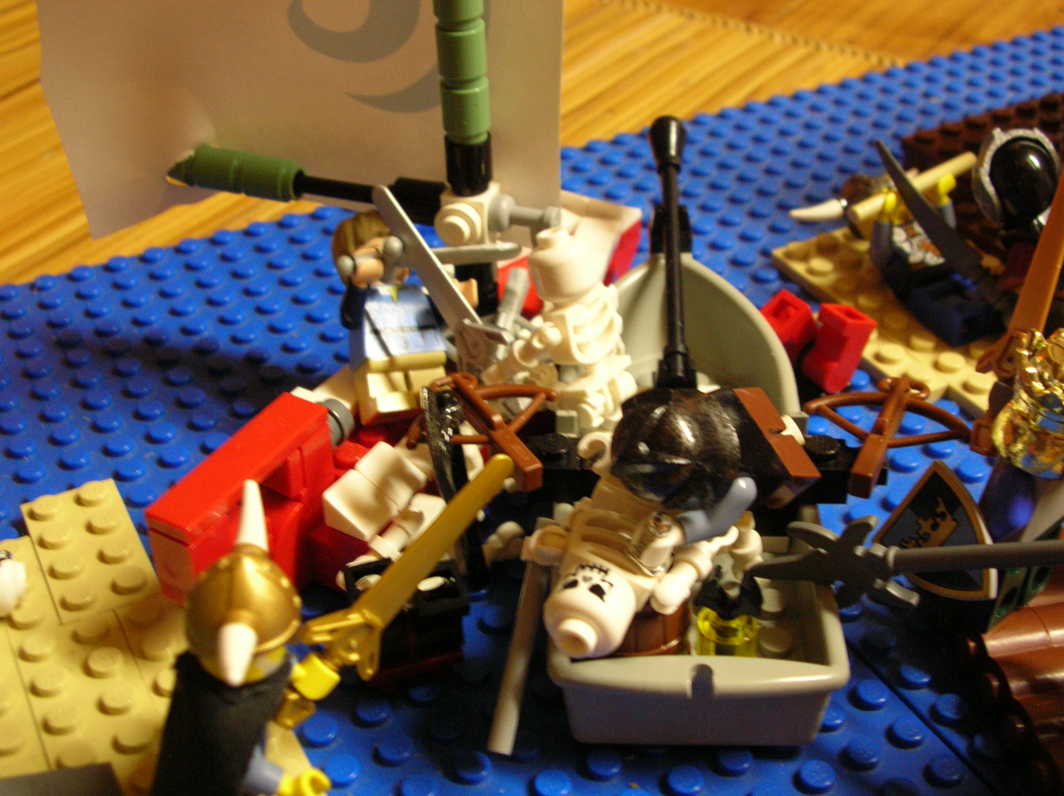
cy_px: 398
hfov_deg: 42.1
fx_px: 1382
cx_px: 532
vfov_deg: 32.1
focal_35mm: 45
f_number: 3.1
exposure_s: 1/5.8
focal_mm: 7.5
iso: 117
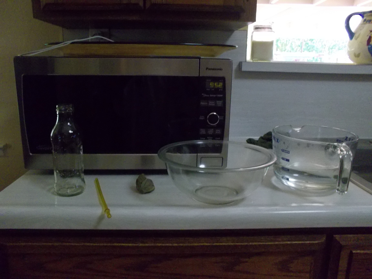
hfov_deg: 61.7
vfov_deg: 48.2
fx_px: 312
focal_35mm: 29
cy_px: 140
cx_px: 186
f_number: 3.3
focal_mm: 4.1
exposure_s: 1/13
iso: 400
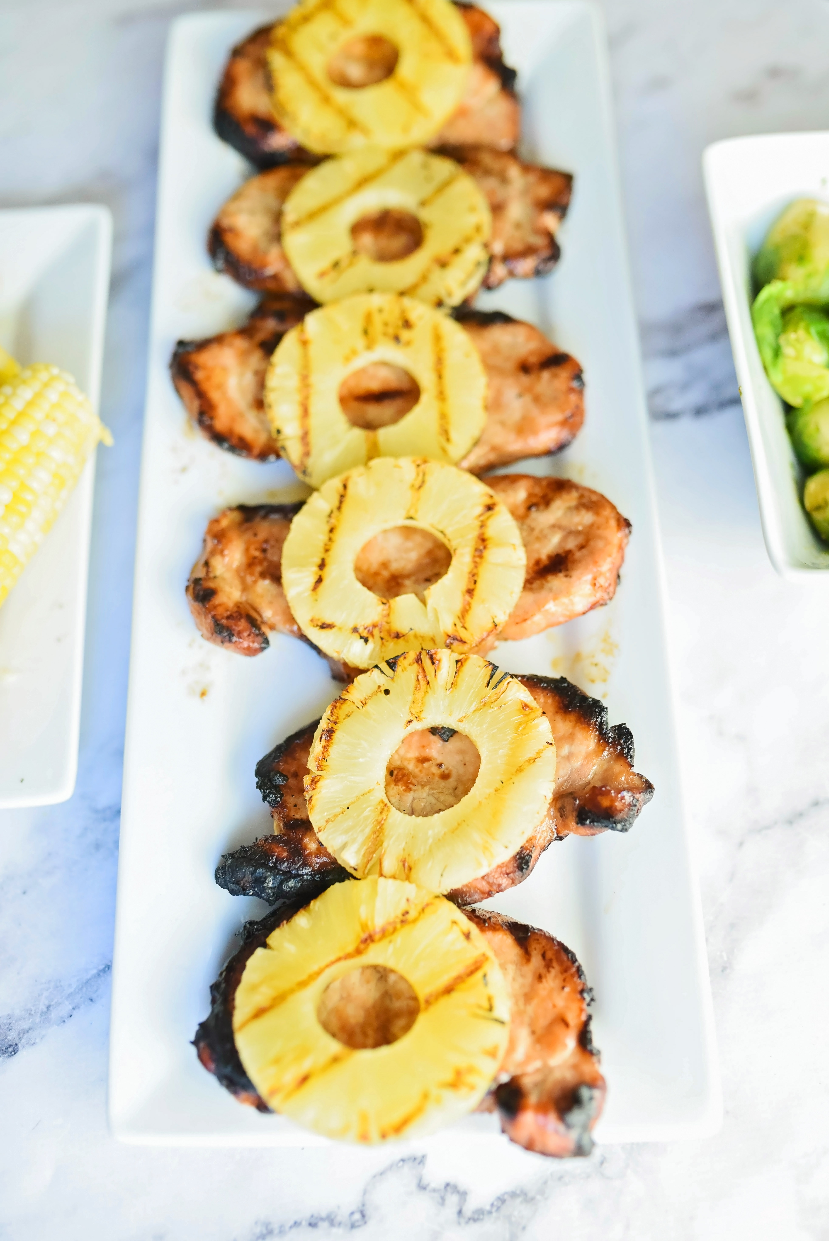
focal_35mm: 35
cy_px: 620
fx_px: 1208
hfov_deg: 37.9
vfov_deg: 54.4
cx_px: 414
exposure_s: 1/250
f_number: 2.2
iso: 2000
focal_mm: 35
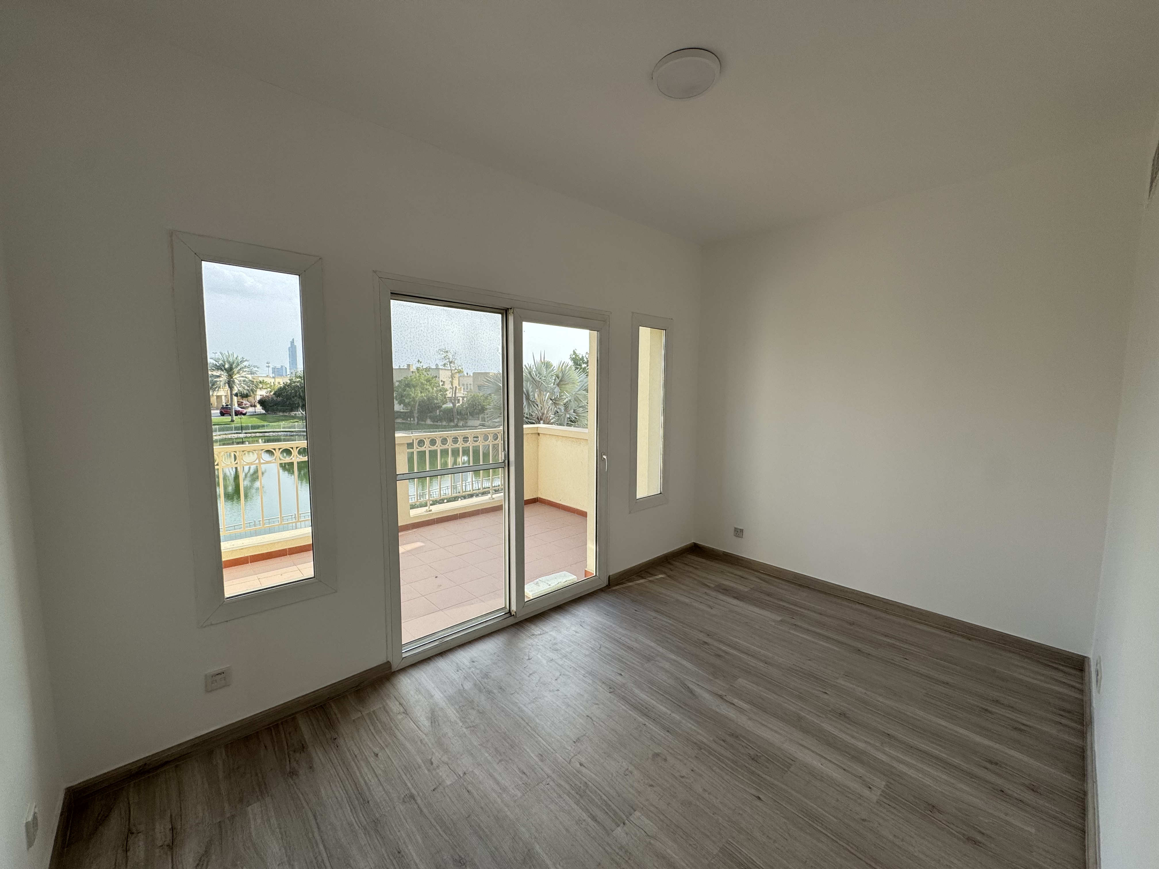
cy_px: 434
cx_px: 580
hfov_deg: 102.1
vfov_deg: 85.7
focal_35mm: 14
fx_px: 469
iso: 50
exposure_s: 1/582
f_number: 2.2
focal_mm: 2.22
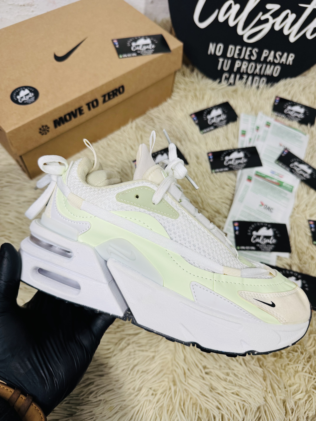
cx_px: 158
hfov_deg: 56.8
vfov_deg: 71.6
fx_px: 292
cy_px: 210
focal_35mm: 24
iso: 160
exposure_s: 1/100
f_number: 1.78
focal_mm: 6.76
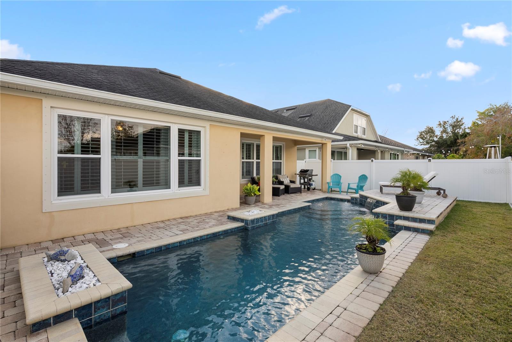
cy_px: 171
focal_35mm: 16
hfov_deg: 96.7
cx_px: 256
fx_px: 228
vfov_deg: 73.8
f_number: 11
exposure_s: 1/30
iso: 125
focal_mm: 16
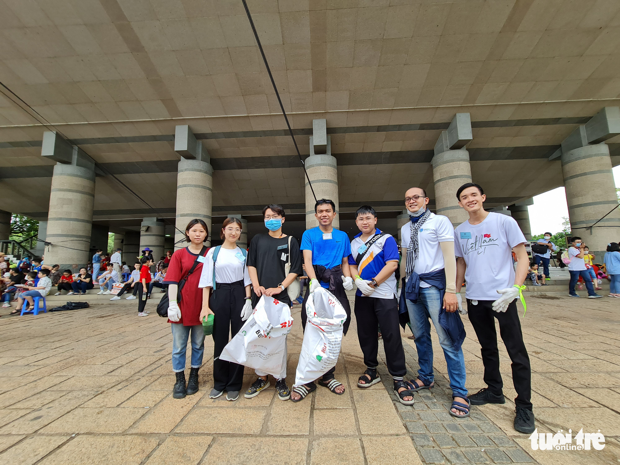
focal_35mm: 13
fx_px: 233
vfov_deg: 89.9
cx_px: 310
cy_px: 232
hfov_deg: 106.2
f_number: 2.2
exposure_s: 1/343
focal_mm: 2.2
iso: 64
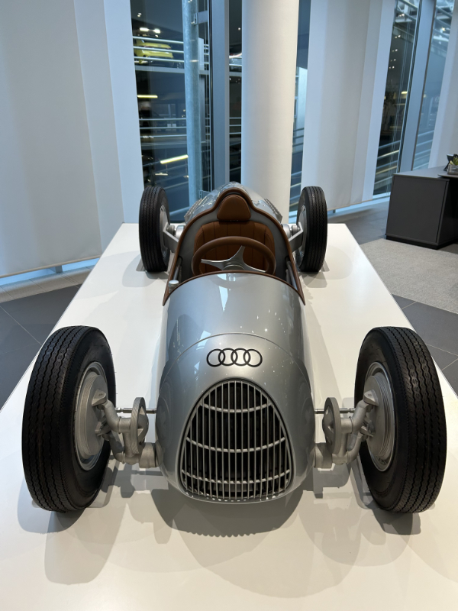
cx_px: 229
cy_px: 306
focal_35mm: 26
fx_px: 459
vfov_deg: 67.3
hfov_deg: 53.1
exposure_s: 1/100
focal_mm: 5.7
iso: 64
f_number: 1.5
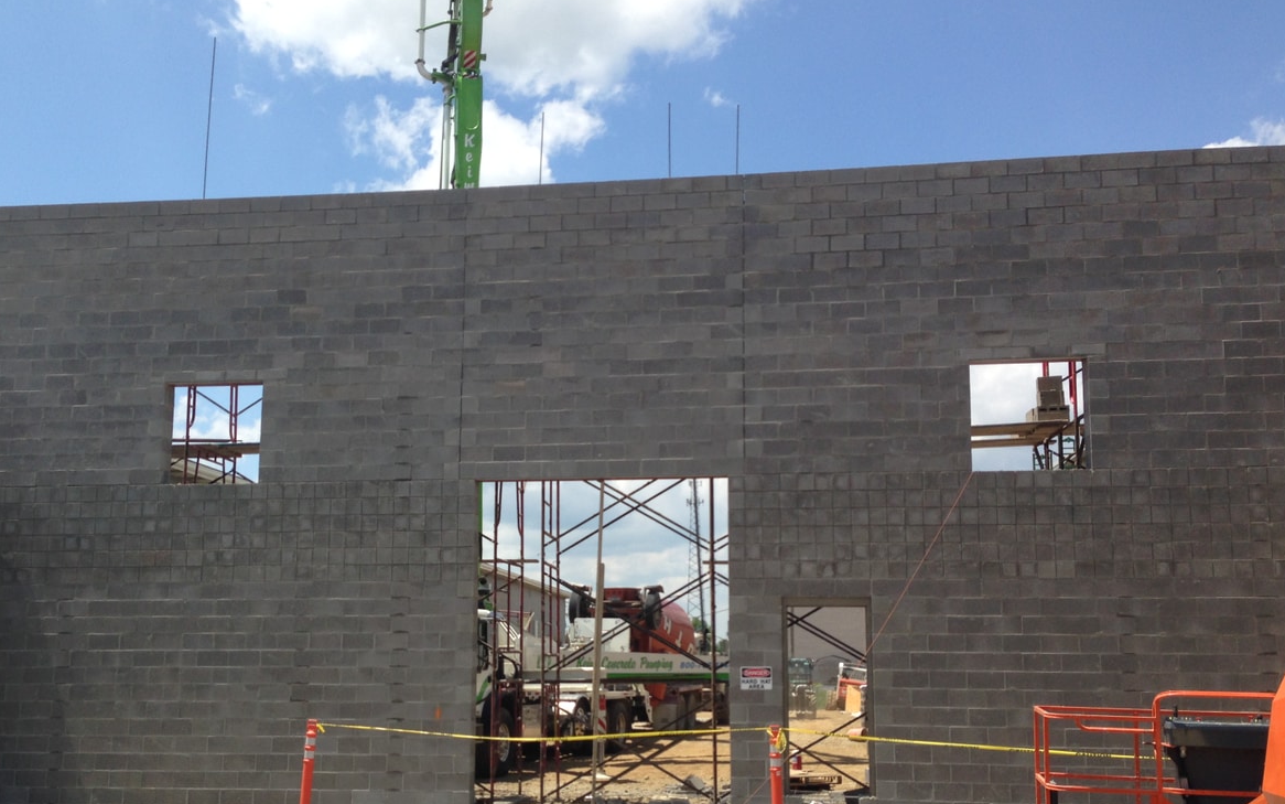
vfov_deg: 31.9
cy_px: 475
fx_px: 1401
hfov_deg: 49.2
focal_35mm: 40
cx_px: 573
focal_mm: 4.12
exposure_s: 1/1427
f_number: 2.4
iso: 50
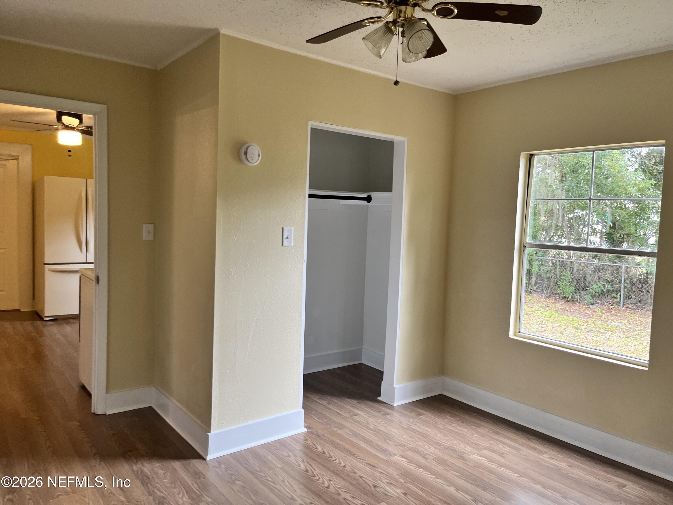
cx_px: 336
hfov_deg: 67.3
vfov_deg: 53.1
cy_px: 252
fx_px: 505
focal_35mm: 26
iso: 100
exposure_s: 1/122
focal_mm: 5.1
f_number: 1.6
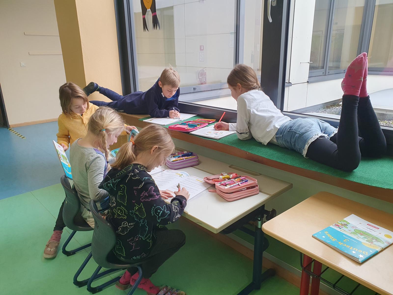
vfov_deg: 53.1
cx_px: 196
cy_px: 148
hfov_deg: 67.3
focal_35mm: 26
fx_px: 295
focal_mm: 4.32
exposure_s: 1/100
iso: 100
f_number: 2.4
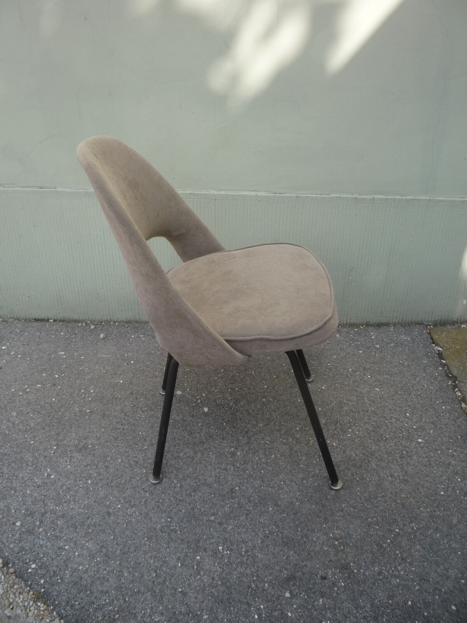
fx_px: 540
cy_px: 312
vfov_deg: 60.0
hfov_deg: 46.8
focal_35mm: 30
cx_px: 234
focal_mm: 5.2
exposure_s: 1/250
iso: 100
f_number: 4
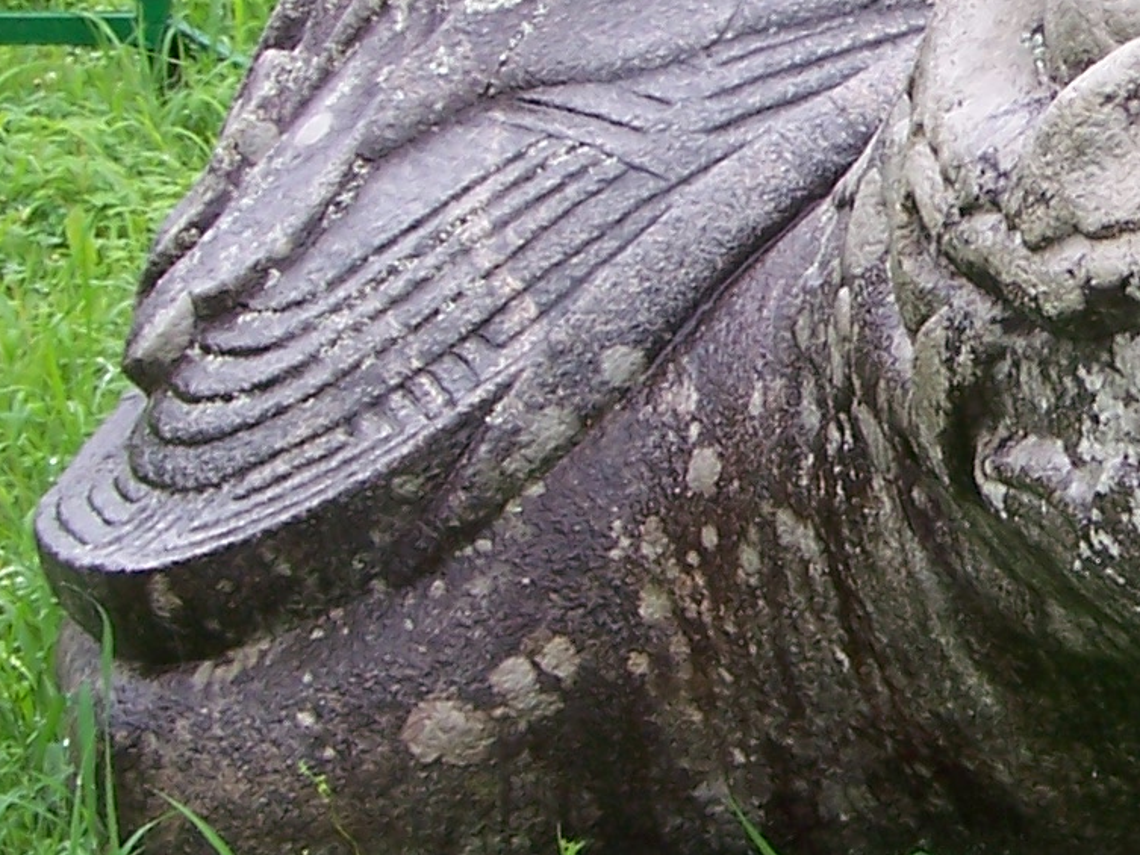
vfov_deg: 11.4
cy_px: 260
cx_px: 1310
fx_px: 4282
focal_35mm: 130
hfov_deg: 14.7
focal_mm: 6.3
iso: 80
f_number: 2.8
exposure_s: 1/80
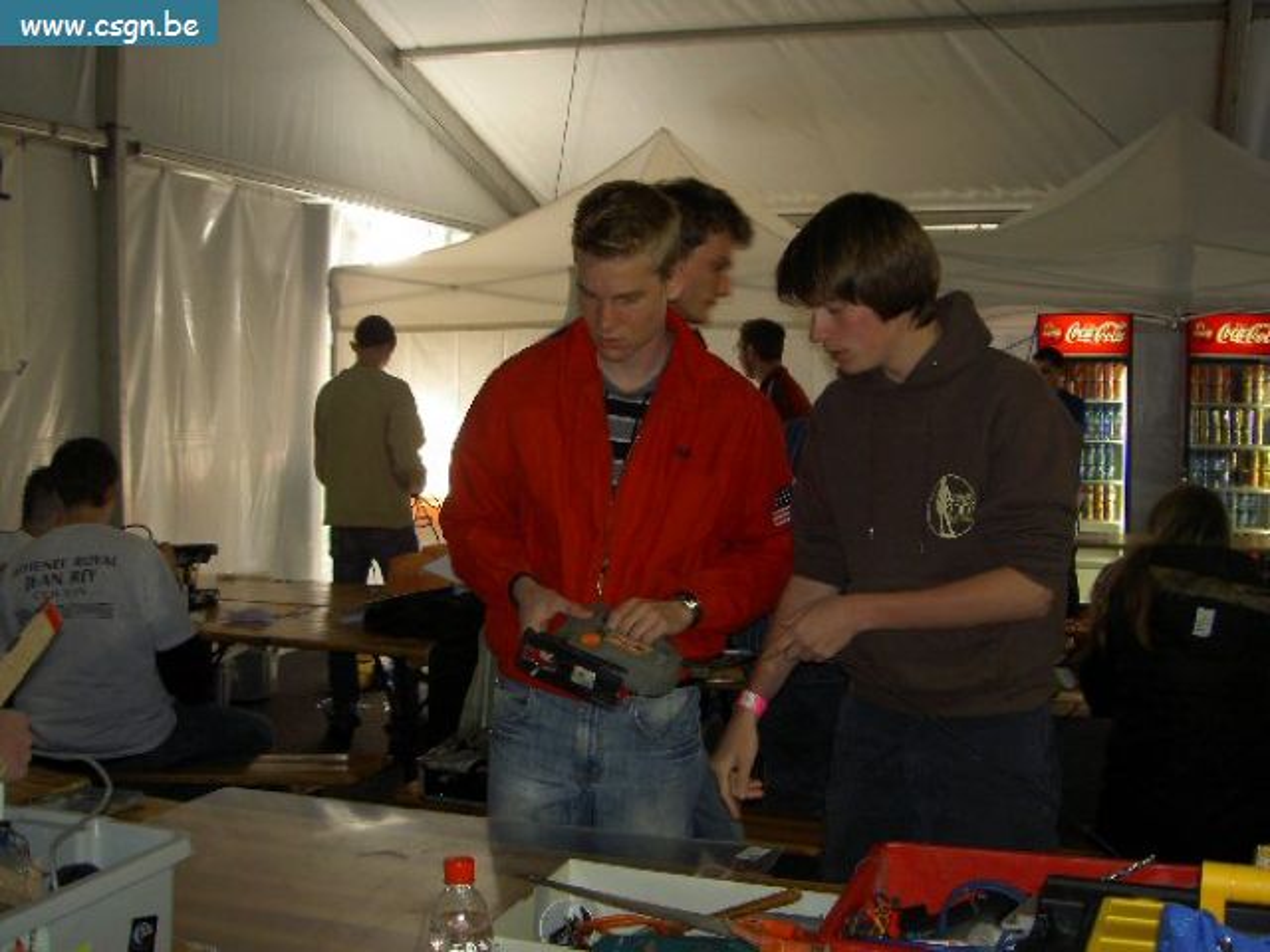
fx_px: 1431
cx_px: 635
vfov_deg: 36.8
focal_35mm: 39
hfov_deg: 47.9
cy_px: 476
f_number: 2.8
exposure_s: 1/60
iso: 100
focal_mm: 8
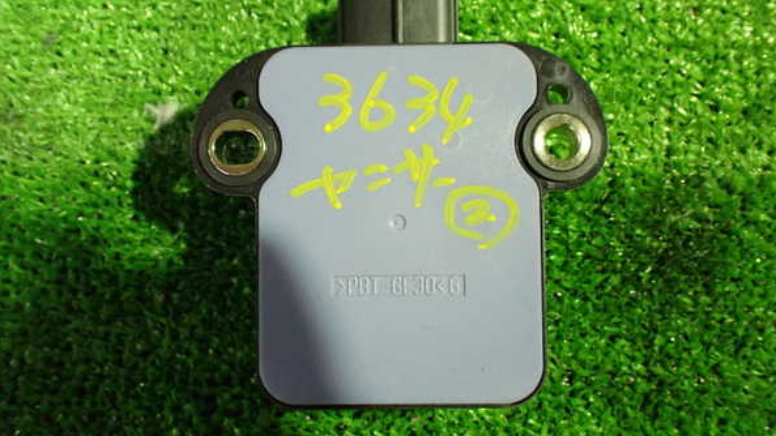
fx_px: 679
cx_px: 391
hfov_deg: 59.5
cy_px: 219
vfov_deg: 35.6
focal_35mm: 33
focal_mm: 5.4
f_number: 2.3
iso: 1000
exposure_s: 1/30
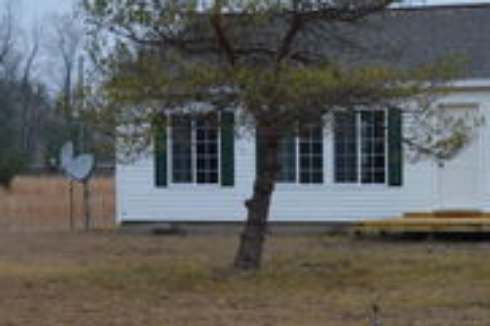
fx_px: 1836
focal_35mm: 135
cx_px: 428
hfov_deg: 15.1
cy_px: 218
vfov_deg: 10.1
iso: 100
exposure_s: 1/125
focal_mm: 32
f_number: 5.6
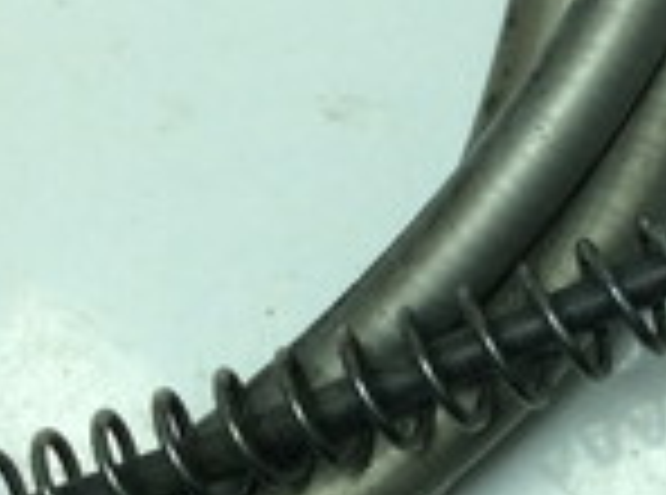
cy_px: 126
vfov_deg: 11.3
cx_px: 760
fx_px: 2493
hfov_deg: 14.8
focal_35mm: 130
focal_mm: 3.3
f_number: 2.4
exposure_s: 1/525
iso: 32
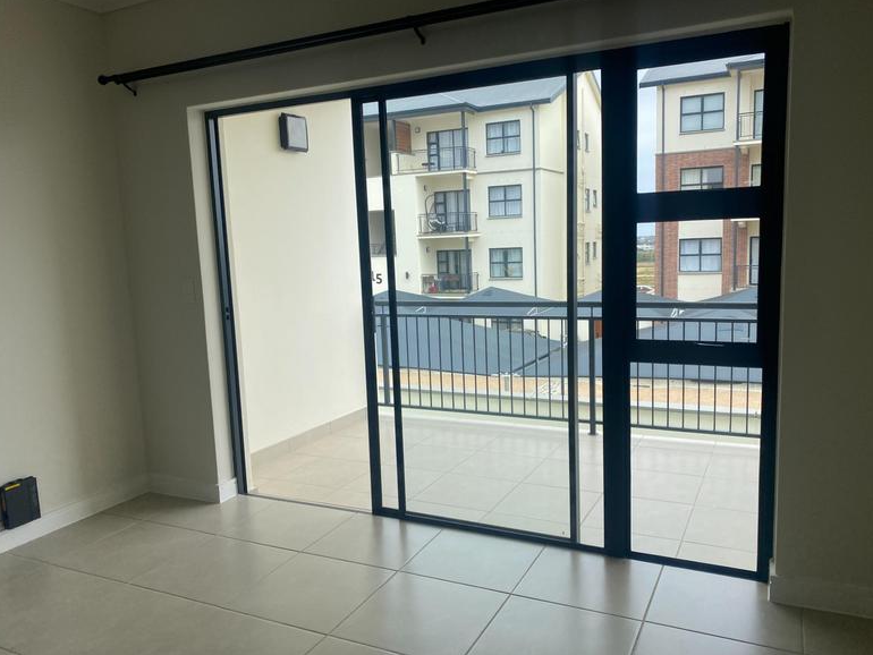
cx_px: 441
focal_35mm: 27
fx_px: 681
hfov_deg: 65.3
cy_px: 334
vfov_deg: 51.4
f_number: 1.8
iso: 32
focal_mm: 4.25
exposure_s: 1/998
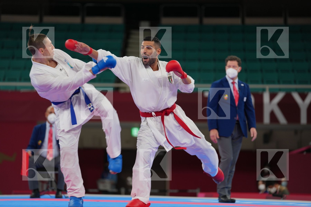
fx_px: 1373
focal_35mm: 159
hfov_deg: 12.9
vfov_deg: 8.6
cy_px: 104
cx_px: 156
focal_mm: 159
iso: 320
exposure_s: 1/500
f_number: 2.8
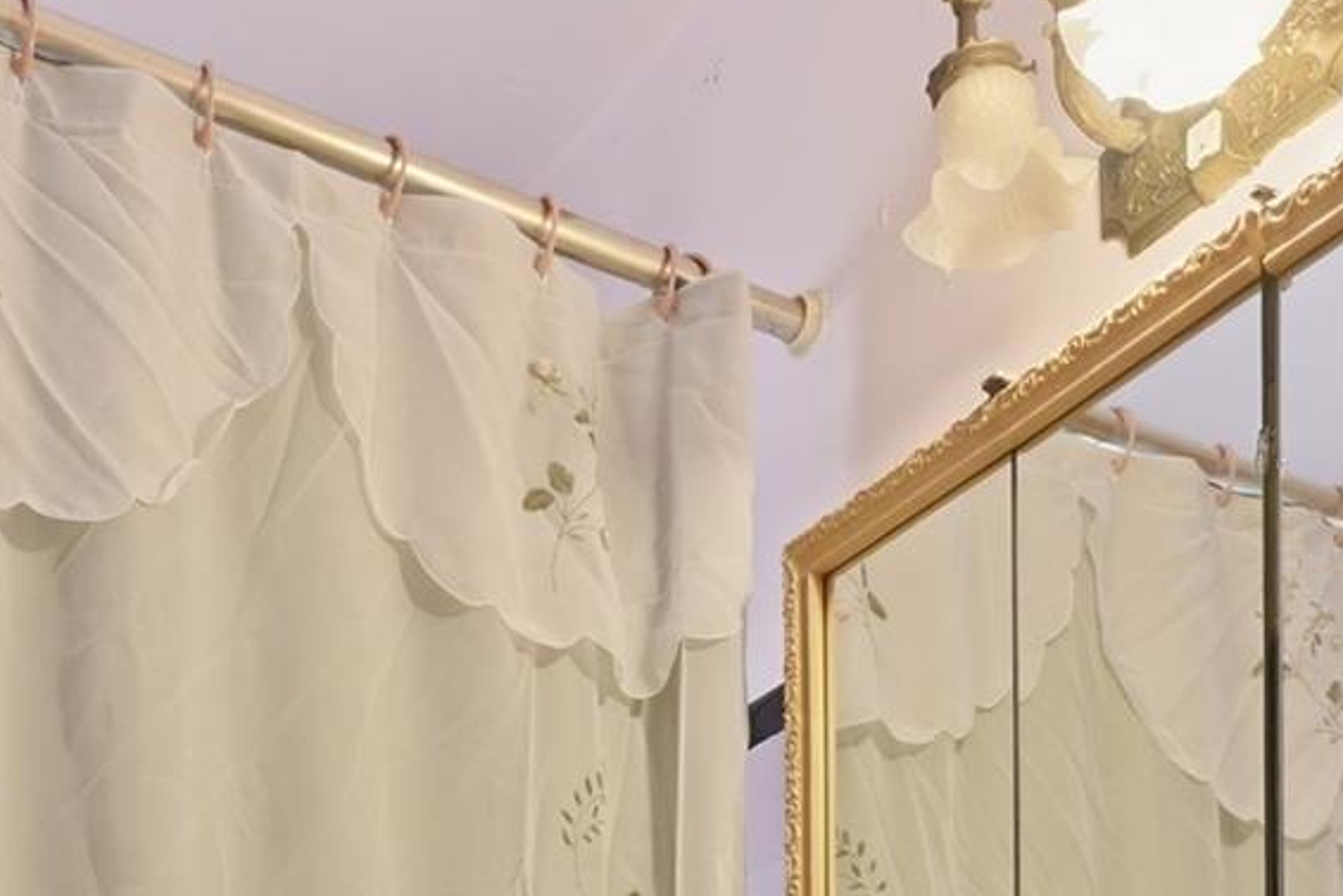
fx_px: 2164
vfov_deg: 18.6
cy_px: 1586
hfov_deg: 34.5
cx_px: 630
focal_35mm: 58
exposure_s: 1
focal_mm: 16
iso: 100
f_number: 11
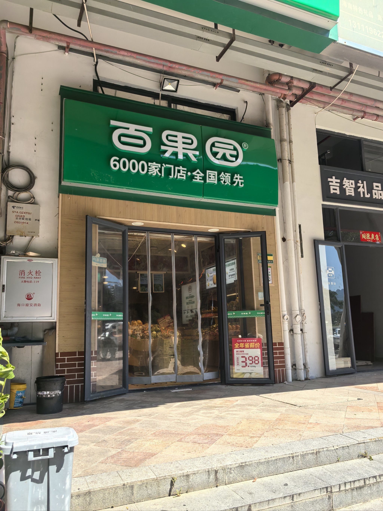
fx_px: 398
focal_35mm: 27
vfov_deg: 65.3
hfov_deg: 51.4
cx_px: 192
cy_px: 256
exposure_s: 1/2500
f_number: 2
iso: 50
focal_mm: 5.75
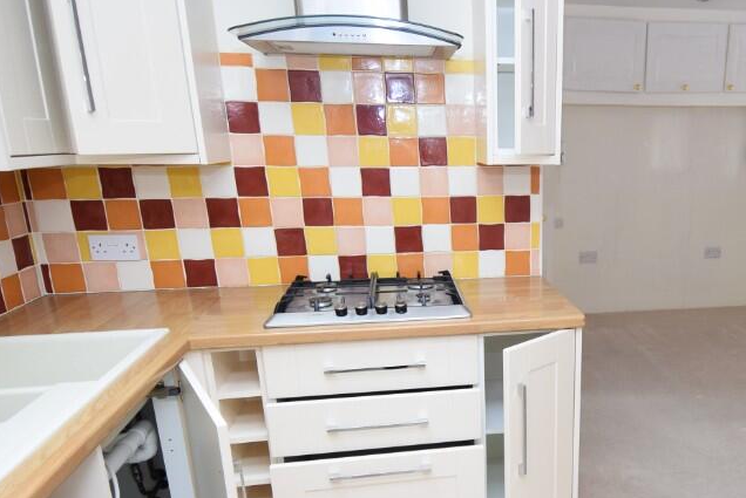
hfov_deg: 61.4
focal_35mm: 29
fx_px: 601
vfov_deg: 44.2
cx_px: 521
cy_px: 341
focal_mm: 12
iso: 400
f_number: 4
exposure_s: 1/60
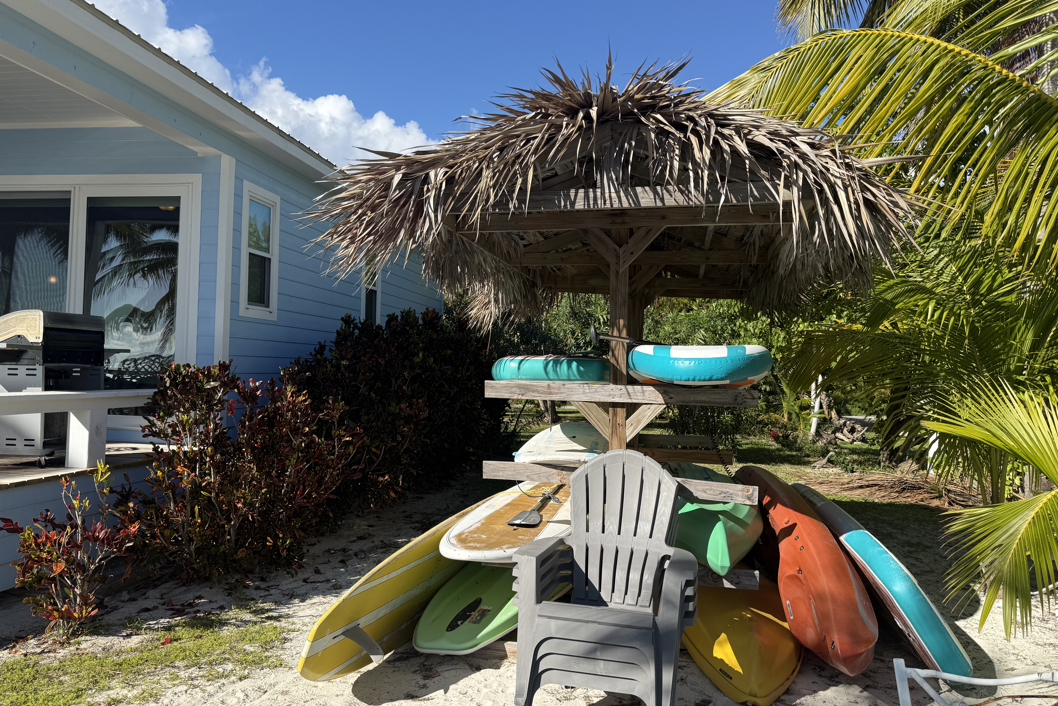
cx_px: 529
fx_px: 735
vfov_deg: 51.3
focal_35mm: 25
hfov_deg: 71.5
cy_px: 352
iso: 80
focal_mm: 6.76
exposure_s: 1/3425
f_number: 1.78
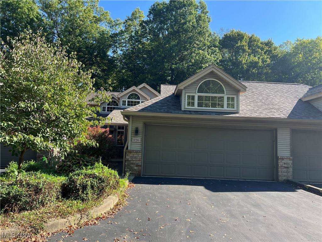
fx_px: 242
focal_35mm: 26
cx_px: 161
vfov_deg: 53.1
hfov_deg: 67.3
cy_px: 121
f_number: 1.5
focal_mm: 5.7
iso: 50
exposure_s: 1/887
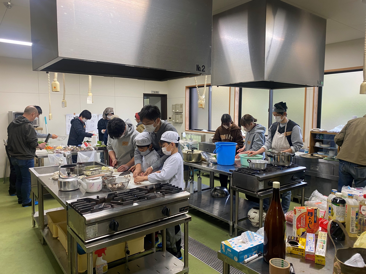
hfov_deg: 67.3
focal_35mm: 26
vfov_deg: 53.1
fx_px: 275
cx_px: 183
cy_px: 137
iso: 80
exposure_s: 1/60
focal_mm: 4.25
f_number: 1.8
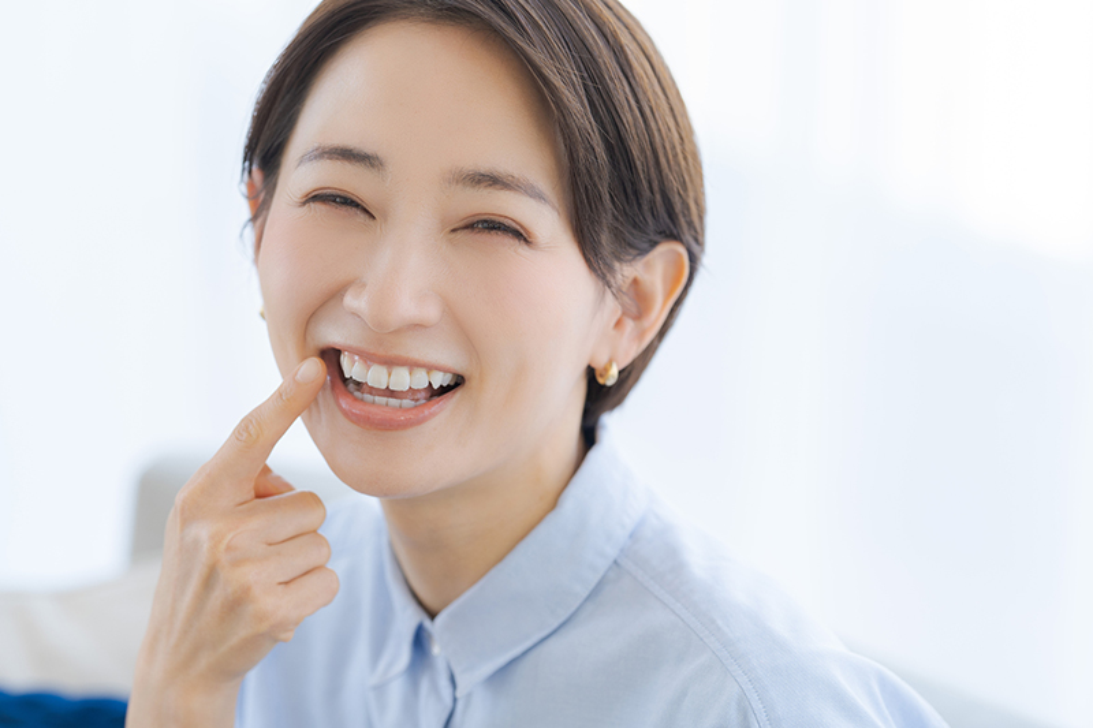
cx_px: 546
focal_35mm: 135
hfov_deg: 15.2
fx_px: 4098
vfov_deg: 10.2
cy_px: 364
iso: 250
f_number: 3.2
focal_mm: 135
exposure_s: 1/160
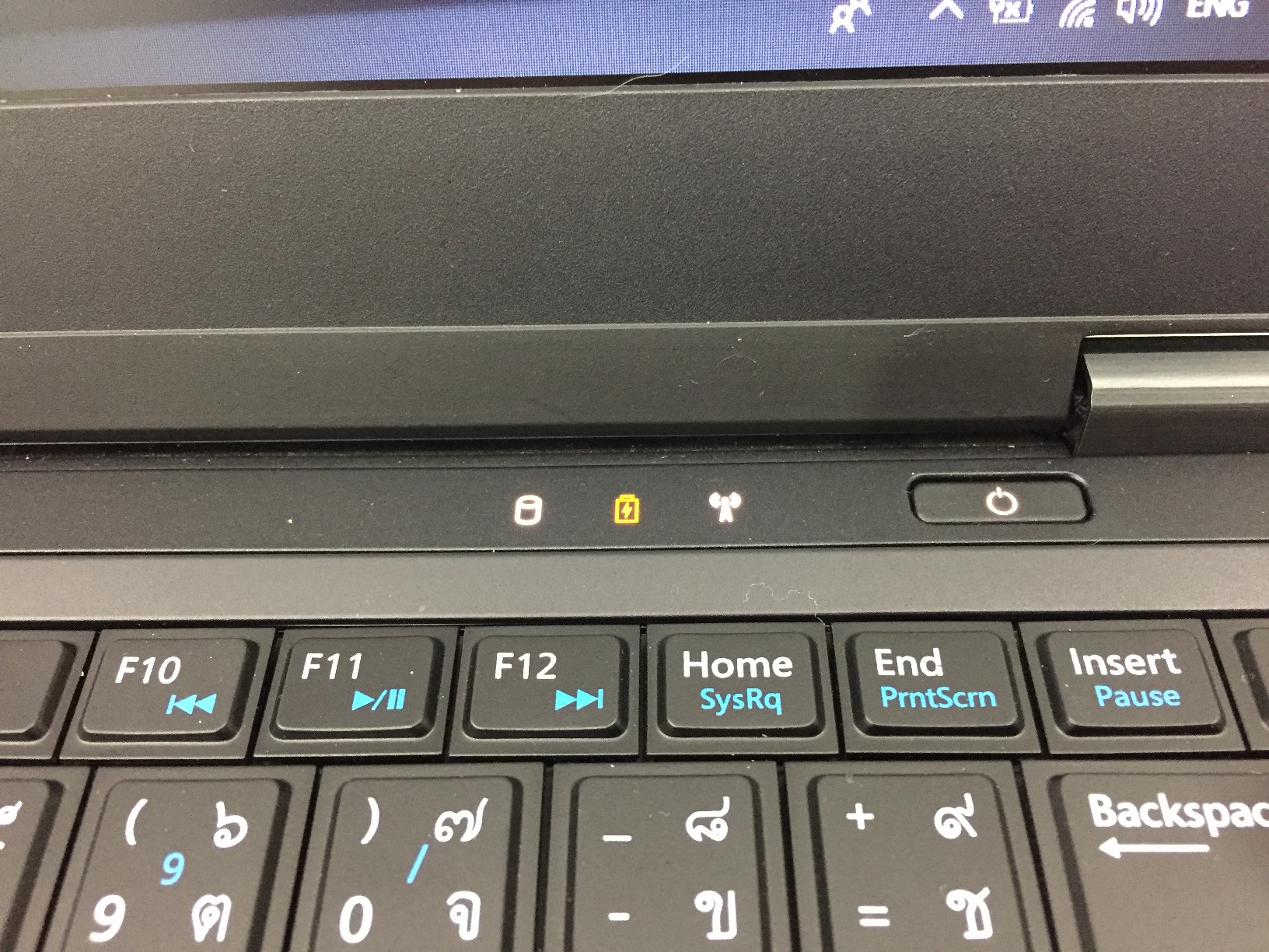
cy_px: 476
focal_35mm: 29
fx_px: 1063
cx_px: 634
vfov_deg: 48.2
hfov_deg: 61.7
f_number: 2.2
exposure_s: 1/17
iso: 320
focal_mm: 4.15
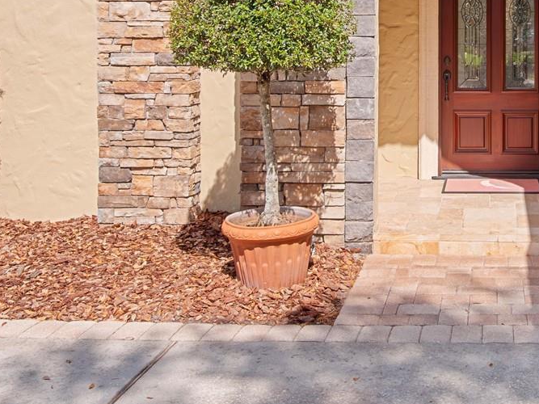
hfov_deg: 37.4
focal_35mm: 48
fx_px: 747
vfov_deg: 29.1
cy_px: 48
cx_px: 474
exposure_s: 1/125
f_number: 8
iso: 400
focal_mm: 10
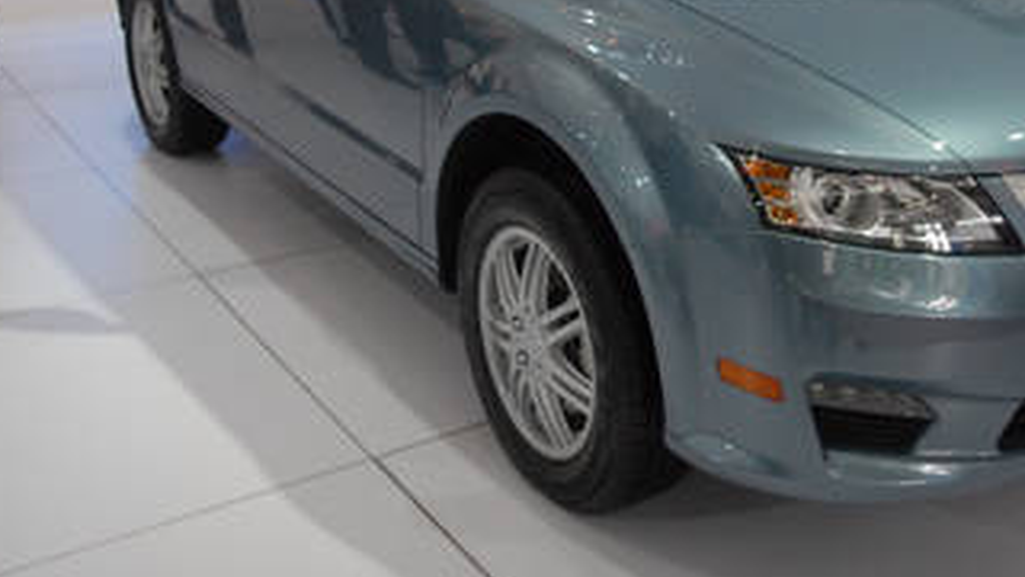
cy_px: 13
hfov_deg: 43.9
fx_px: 1248
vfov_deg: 24.9
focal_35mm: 46
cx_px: 705
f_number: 3.5
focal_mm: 17
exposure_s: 1/250
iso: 1000
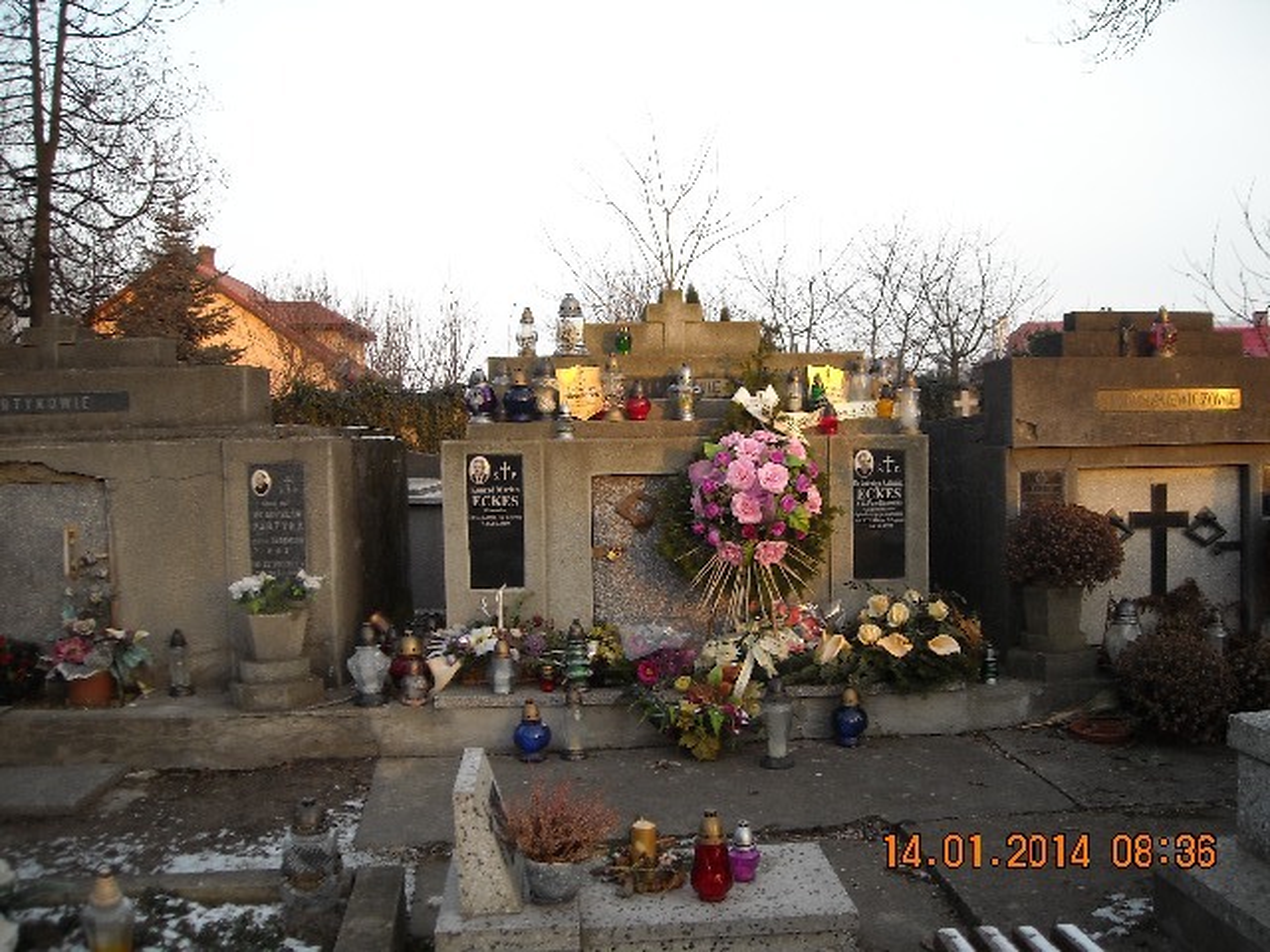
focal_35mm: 35
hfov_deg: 52.6
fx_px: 1284
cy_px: 476
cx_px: 635
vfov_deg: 40.7
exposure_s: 1/96
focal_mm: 5.7
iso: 64
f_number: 2.8
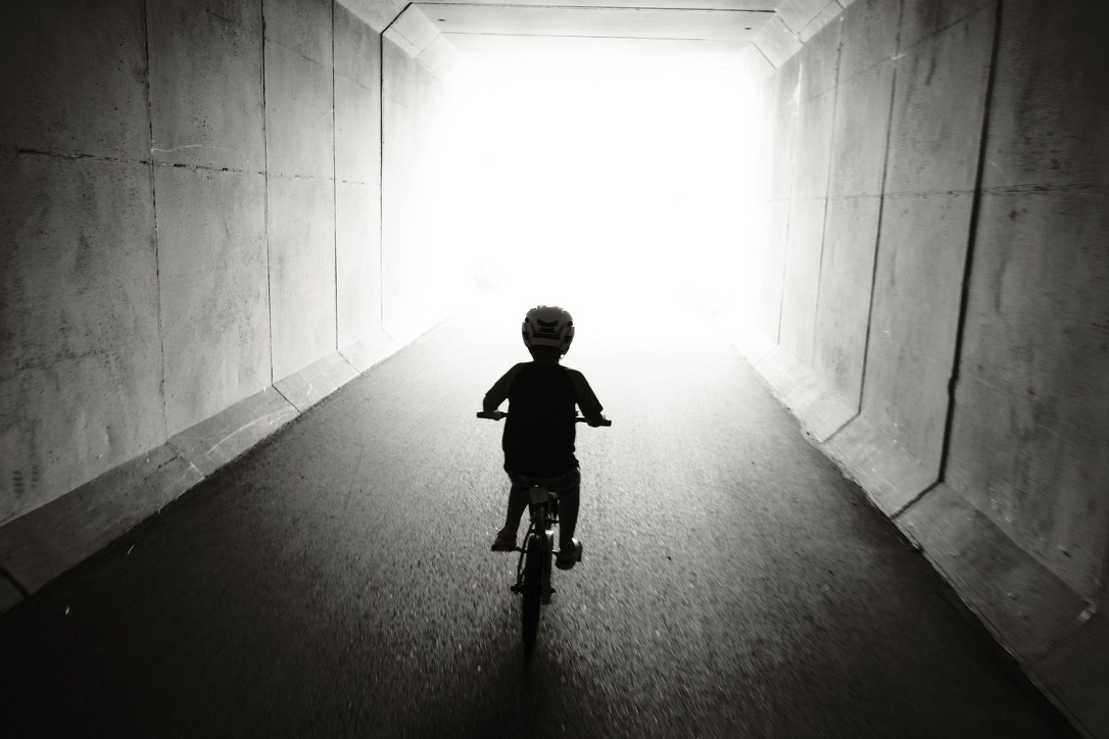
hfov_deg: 67.4
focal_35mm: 27
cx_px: 554
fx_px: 832
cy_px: 370
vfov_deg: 47.9
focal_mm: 18
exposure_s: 1/80
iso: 500
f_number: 2.8
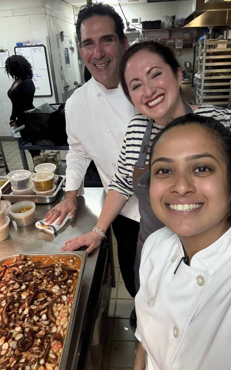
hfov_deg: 49.3
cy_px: 181
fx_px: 252
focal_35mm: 25
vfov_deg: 72.5
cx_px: 121
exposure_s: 1/40
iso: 250
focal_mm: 2.69
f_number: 1.9
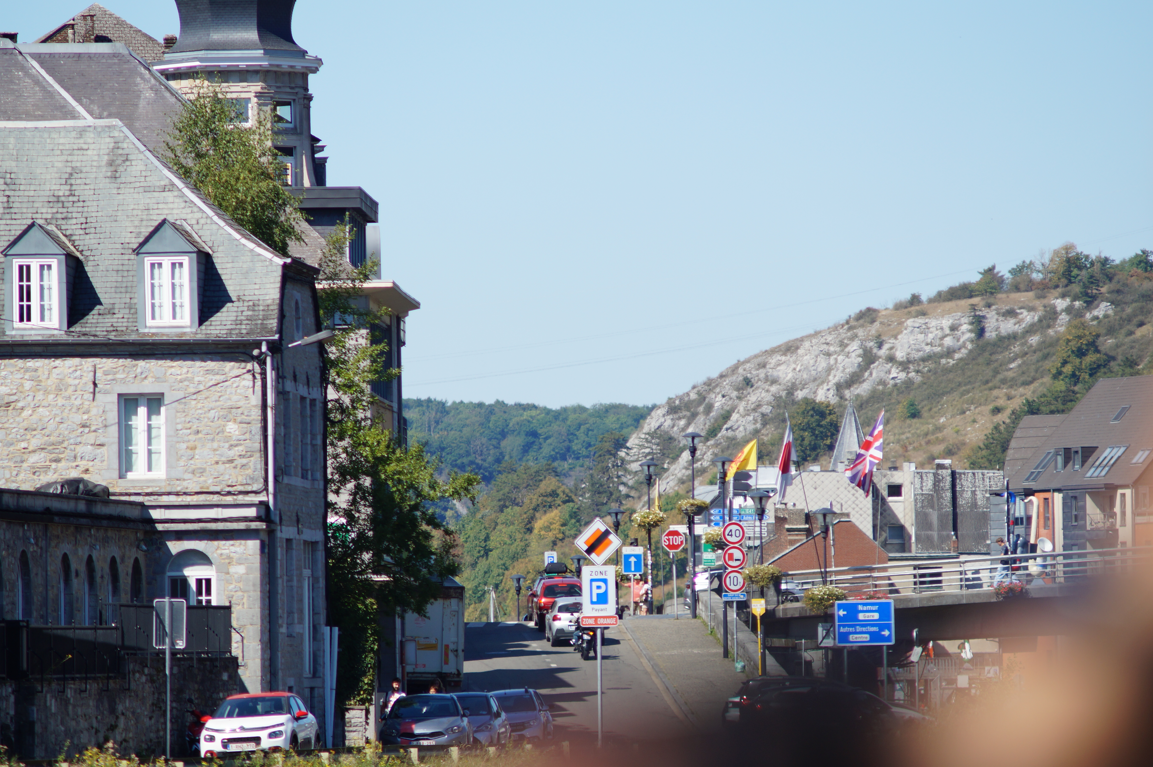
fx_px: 10083
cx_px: 576
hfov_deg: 6.5
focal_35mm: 315
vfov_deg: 4.4
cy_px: 384
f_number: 5.6
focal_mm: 210
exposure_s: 1/500
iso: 100
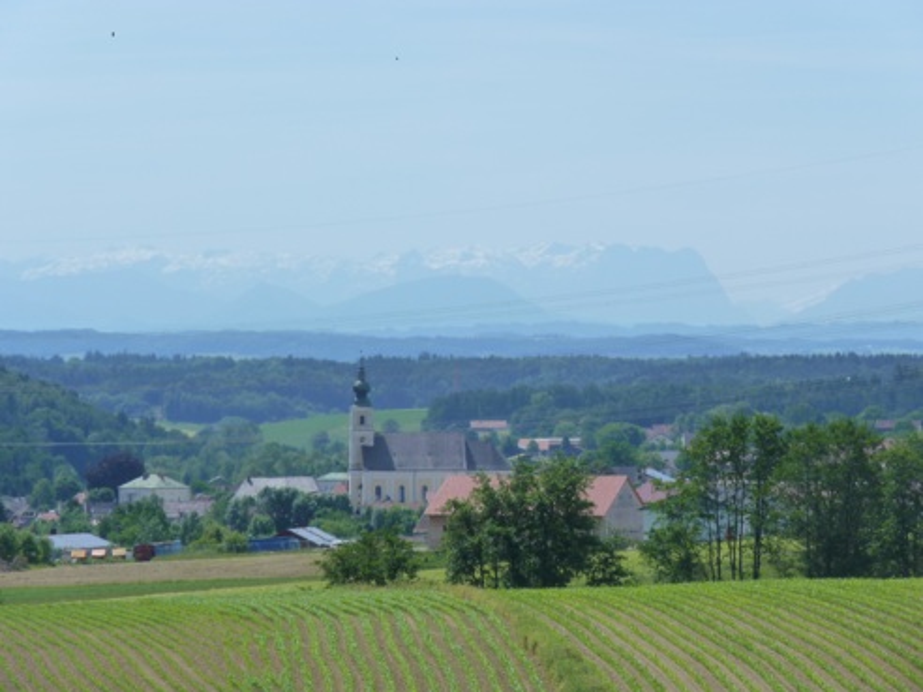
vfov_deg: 5.4
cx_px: 462
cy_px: 346
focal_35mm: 273
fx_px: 7279
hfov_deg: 7.3
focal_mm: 48.6
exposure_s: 1/500
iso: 125
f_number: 5.6
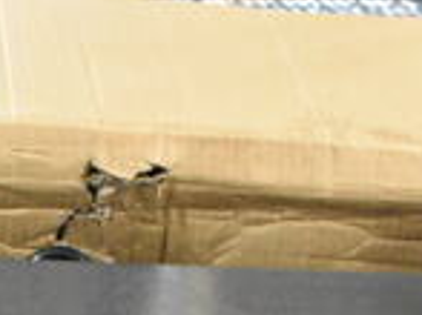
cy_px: 558
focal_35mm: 108
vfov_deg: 12.5
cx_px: 83
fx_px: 1316
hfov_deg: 18.1
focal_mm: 18
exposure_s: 1/160
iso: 6400
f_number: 6.3
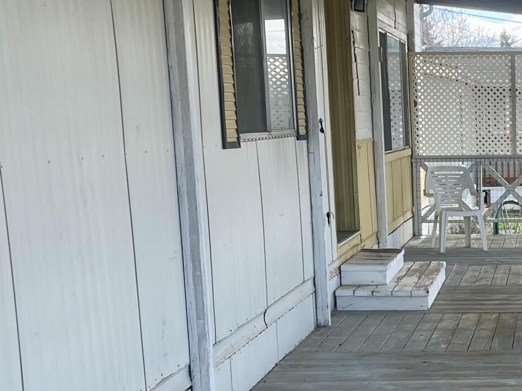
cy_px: 363
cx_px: 556
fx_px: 1206
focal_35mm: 80
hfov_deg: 23.1
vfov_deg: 18.1
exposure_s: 1/818
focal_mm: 5.1
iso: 32
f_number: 1.6
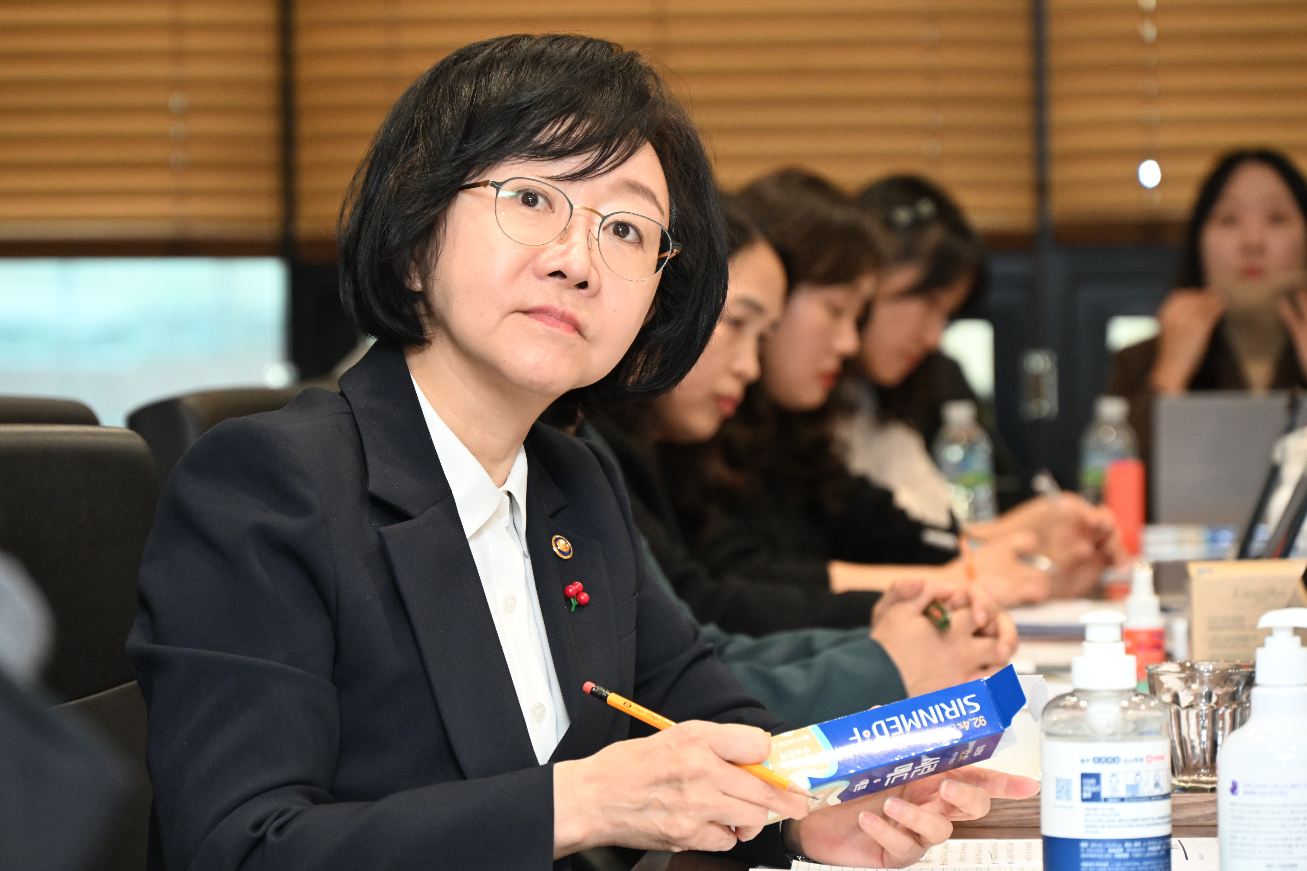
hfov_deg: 14.2
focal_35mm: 145
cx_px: 654
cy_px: 436
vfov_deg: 9.5
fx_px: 5264
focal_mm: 145
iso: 5000
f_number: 6.3
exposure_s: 1/200
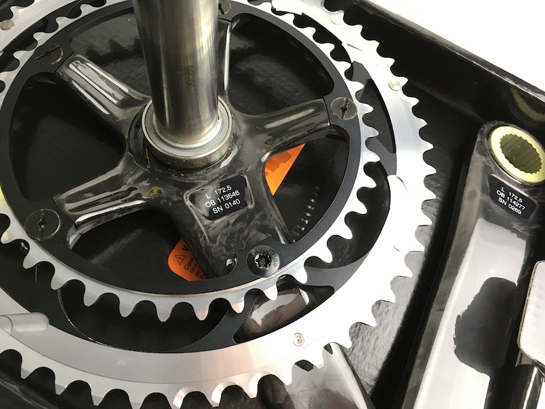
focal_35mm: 29
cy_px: 204
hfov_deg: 61.7
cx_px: 272
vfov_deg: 48.2
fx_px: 457
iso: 64
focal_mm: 4.15
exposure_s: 1/30
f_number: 2.2
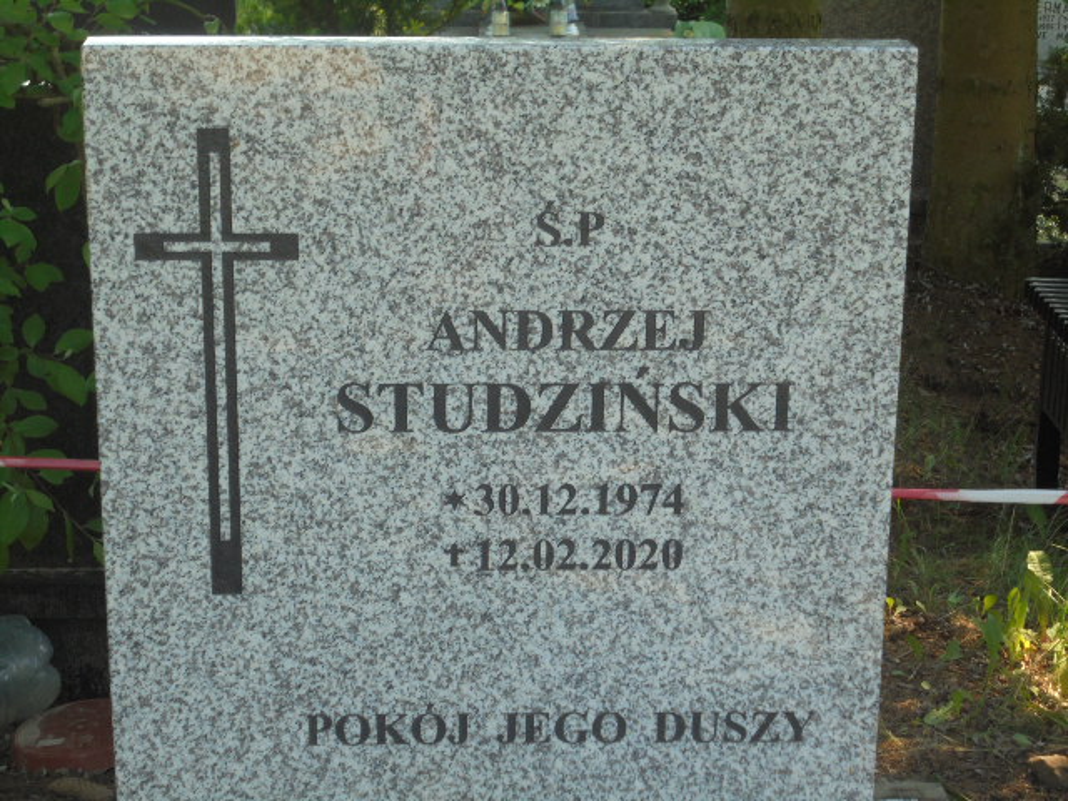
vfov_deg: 20.2
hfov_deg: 26.7
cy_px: 400
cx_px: 534
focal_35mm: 73
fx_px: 2252
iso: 100
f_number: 6.1
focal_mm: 13.1
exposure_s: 1/60
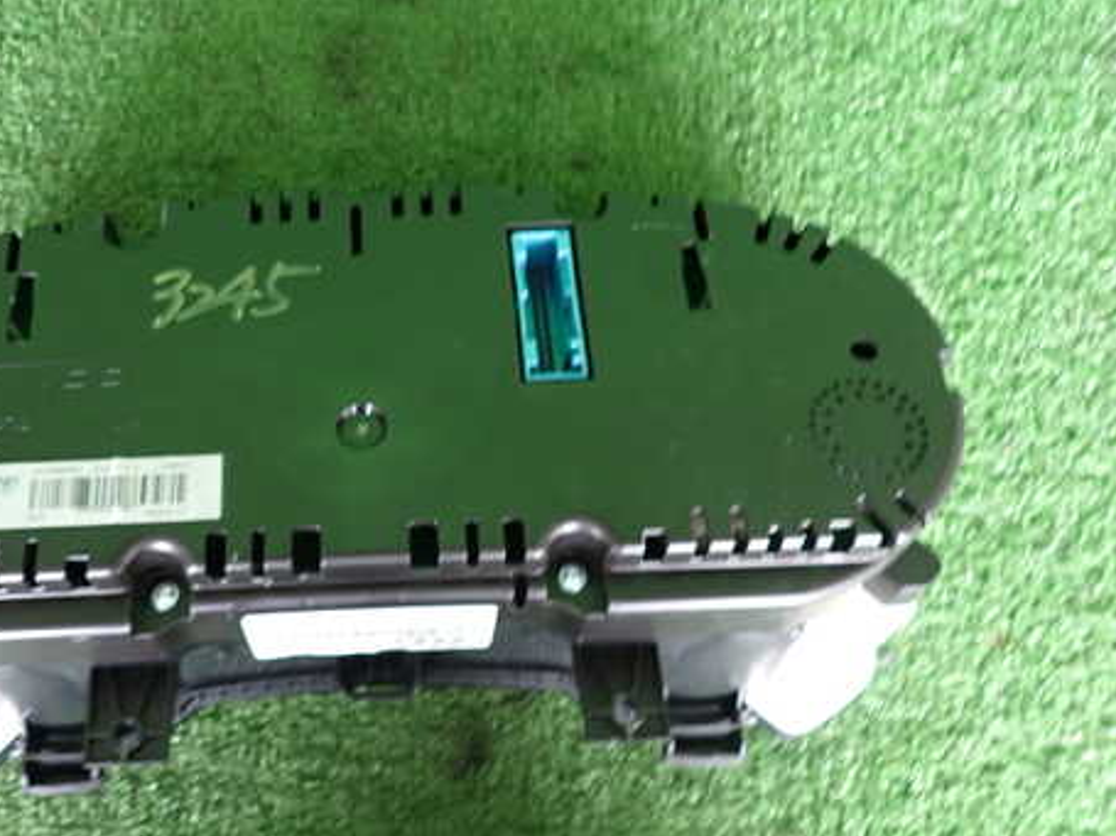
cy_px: 468
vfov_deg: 42.9
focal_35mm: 33
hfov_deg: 54.6
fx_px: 1064
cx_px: 405
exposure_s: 1/30
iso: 400
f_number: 2
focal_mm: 4.5
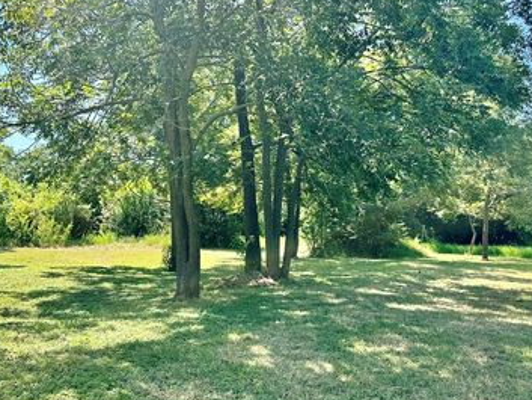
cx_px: 225
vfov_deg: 41.8
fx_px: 523
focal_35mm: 34
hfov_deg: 53.7
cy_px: 194
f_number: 1.78
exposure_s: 1/1517
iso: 80
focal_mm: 6.86
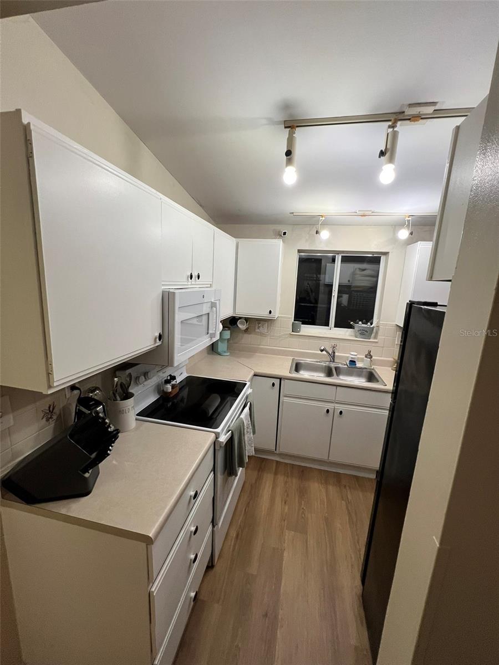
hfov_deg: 89.9
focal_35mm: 13
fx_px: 250
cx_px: 250
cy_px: 332
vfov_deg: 106.2
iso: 160
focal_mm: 1.57
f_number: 1.8
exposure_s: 1/120
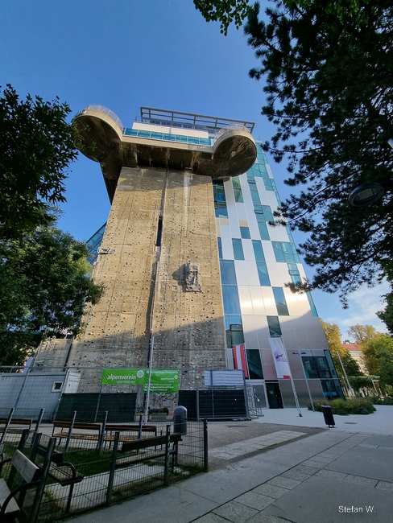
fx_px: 197
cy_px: 262
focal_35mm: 13
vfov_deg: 106.2
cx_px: 196
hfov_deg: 90.0
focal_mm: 2.2
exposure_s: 1/646
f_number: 2.2
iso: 50
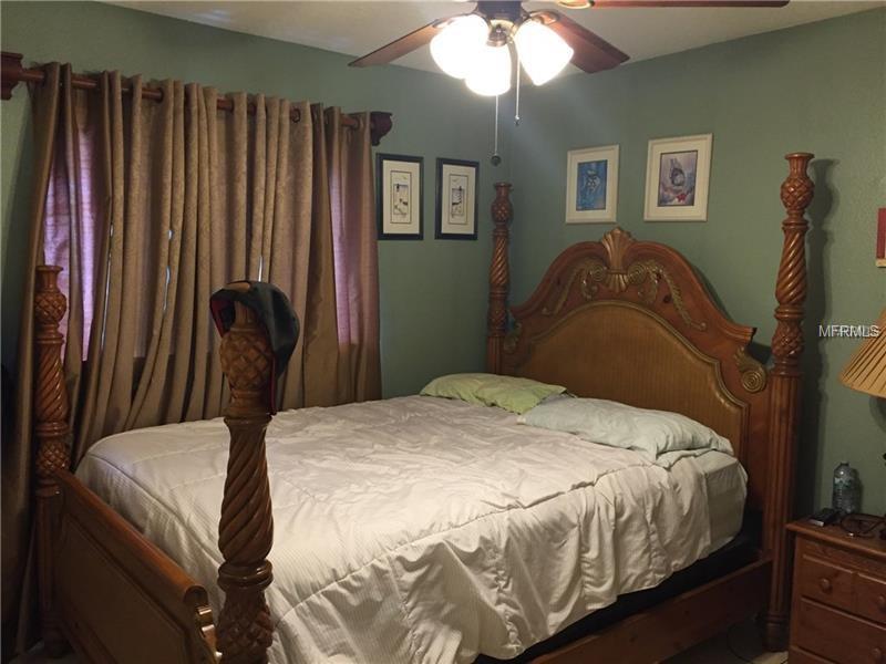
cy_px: 332
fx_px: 742
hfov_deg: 61.7
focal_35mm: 29
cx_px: 443
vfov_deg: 48.2
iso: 125
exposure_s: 1/30
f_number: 2.2
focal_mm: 4.15
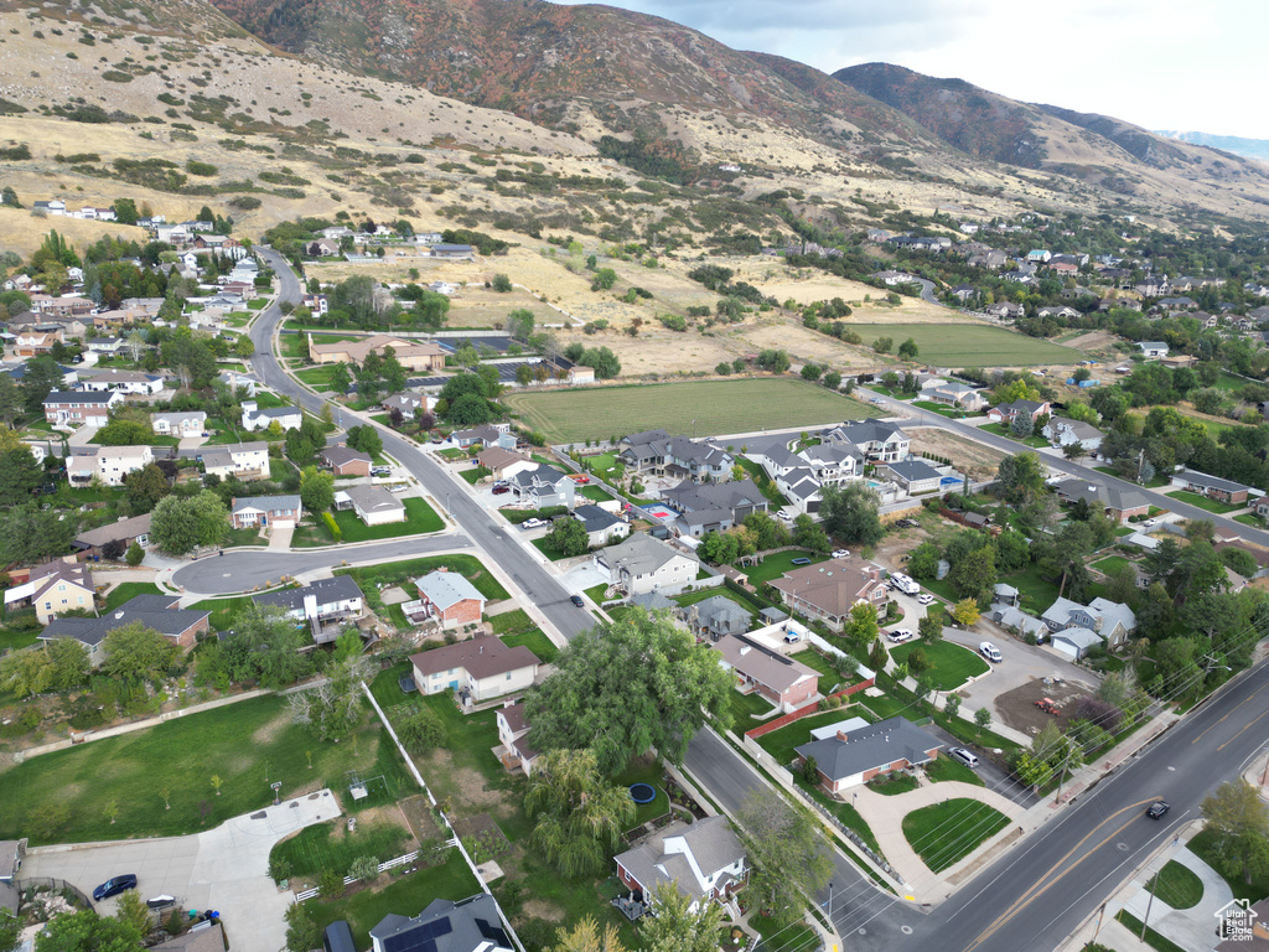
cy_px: 476
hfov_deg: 71.6
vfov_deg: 56.8
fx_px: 880
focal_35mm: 24
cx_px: 634
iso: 100
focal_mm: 6.72
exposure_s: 1/500
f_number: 1.7
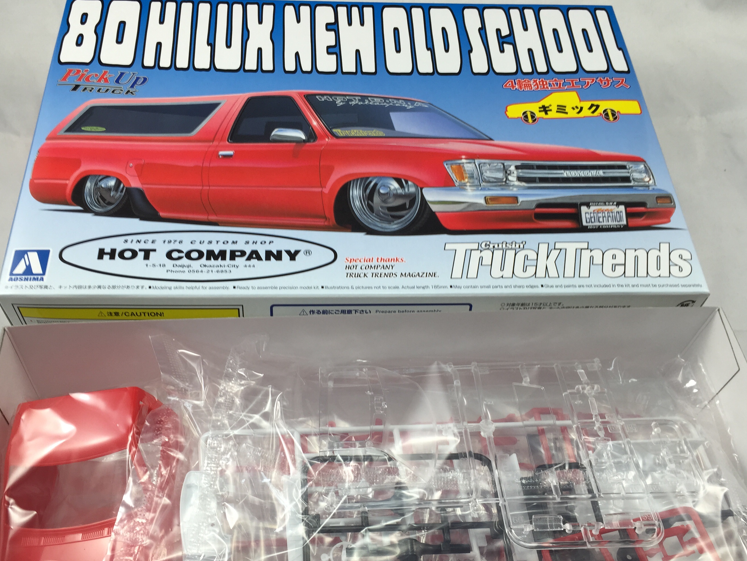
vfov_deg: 39.5
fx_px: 777
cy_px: 337
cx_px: 359
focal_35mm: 36
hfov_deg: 51.3
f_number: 2.2
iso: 32
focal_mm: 4.15
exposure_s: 1/50
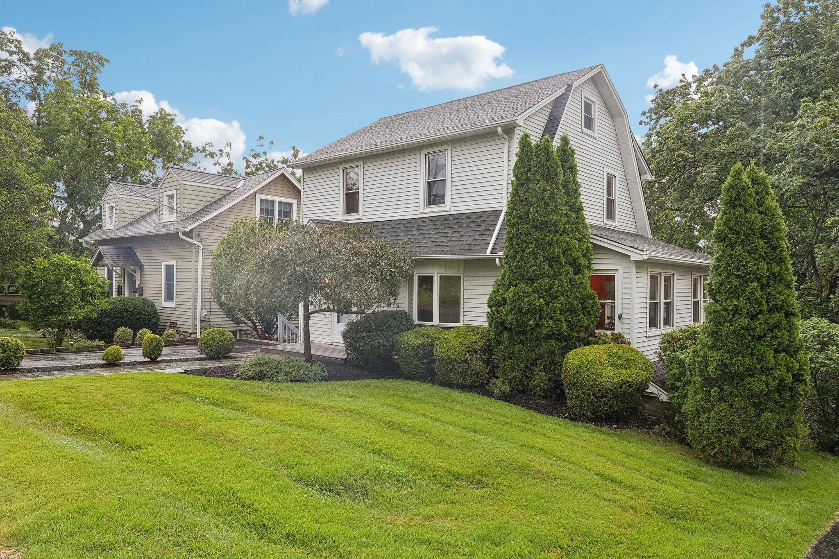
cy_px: 280
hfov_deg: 73.7
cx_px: 420
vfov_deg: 53.1
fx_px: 559
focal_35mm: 24
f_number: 8
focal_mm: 16
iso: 400
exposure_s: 1/20
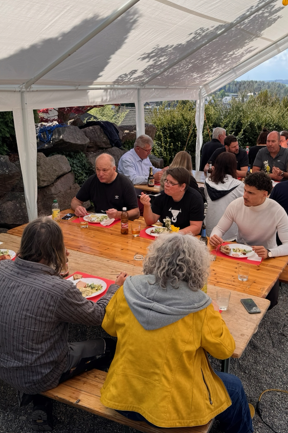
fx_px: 408
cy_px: 213
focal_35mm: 34
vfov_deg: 55.8
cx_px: 184
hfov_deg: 38.5
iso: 80
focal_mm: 6.76
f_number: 1.78
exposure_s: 1/1172
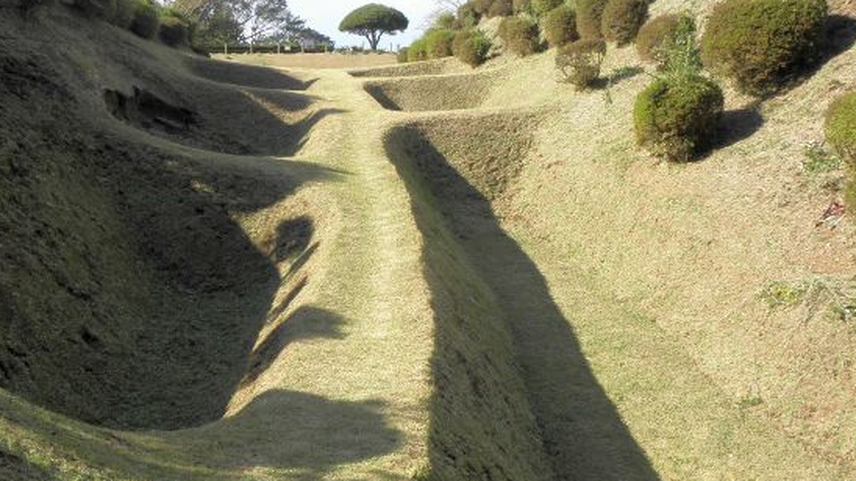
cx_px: 392
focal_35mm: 42
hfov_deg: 48.3
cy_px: 230
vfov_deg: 28.3
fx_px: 953
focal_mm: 5.9
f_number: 5.6
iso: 64
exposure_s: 1/60
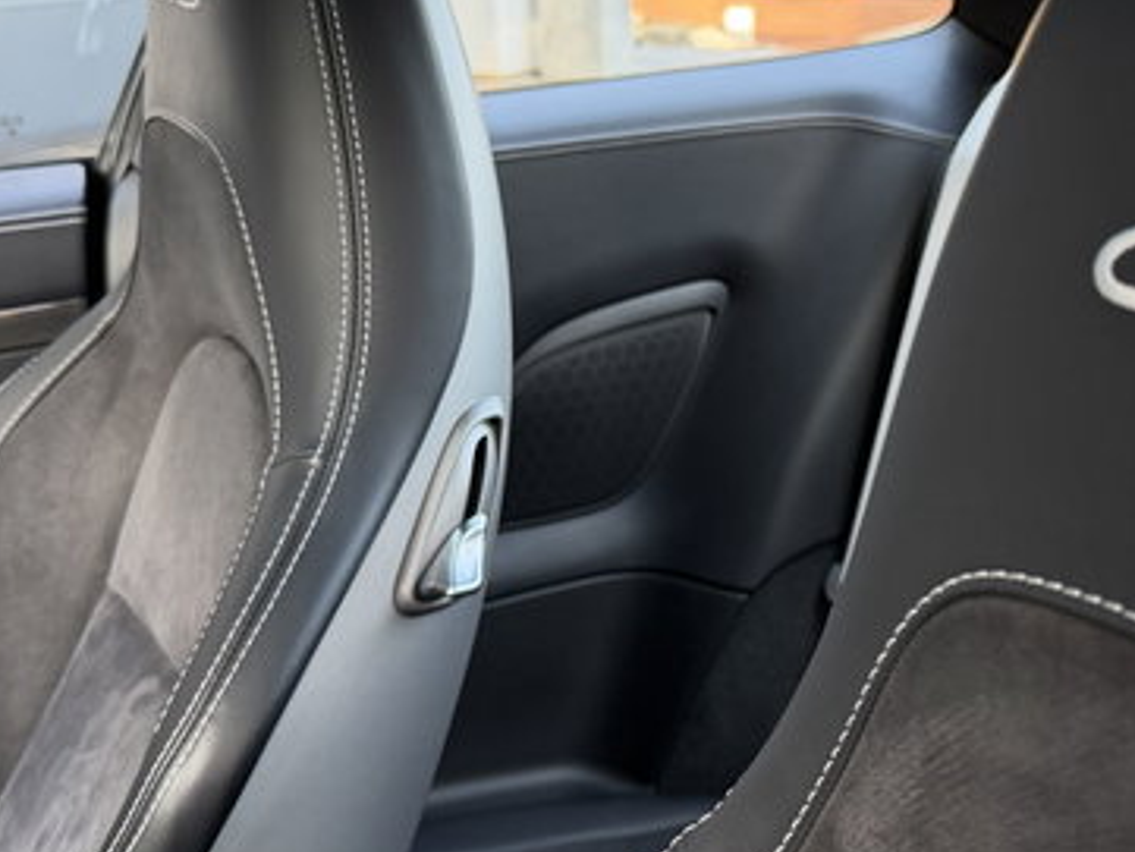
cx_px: 874
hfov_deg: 36.5
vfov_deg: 28.5
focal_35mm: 51
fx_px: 1673
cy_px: 318
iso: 200
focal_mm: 6.76
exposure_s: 1/116
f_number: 1.78
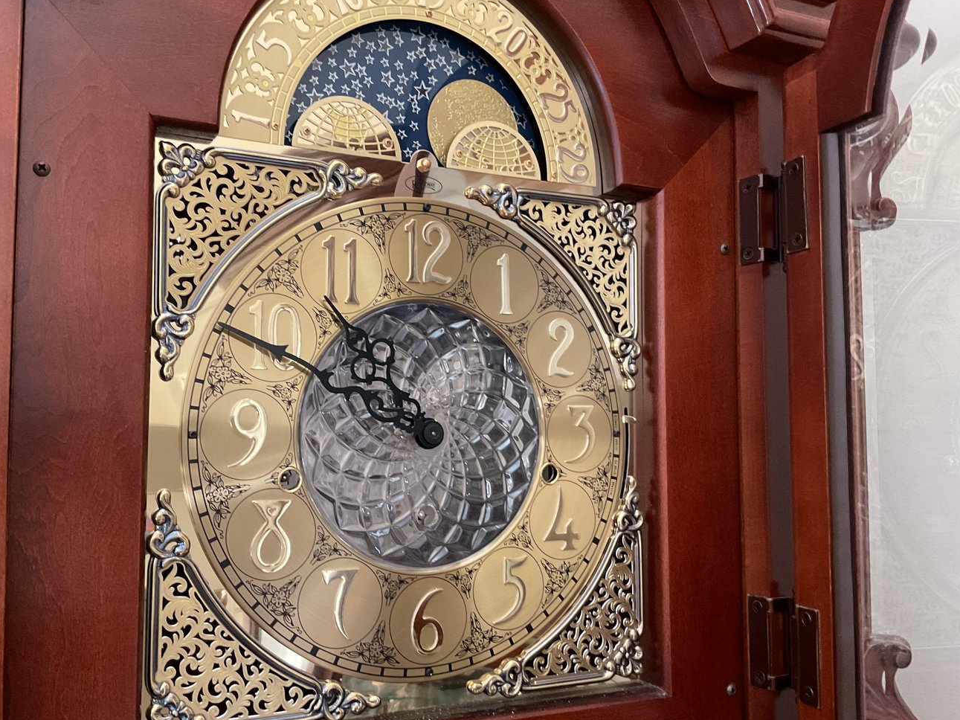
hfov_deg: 53.9
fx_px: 943
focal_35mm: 34
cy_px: 370
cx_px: 441
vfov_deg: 41.8
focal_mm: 3
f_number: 1.8
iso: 200
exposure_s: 1/40
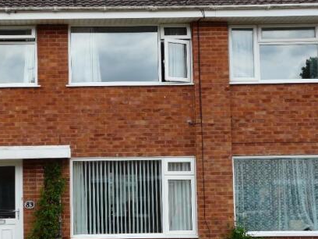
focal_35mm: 70
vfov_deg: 21.0
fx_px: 643
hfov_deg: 27.5
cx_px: 92
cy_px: 137
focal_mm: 8.1
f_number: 5
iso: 100
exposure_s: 1/250
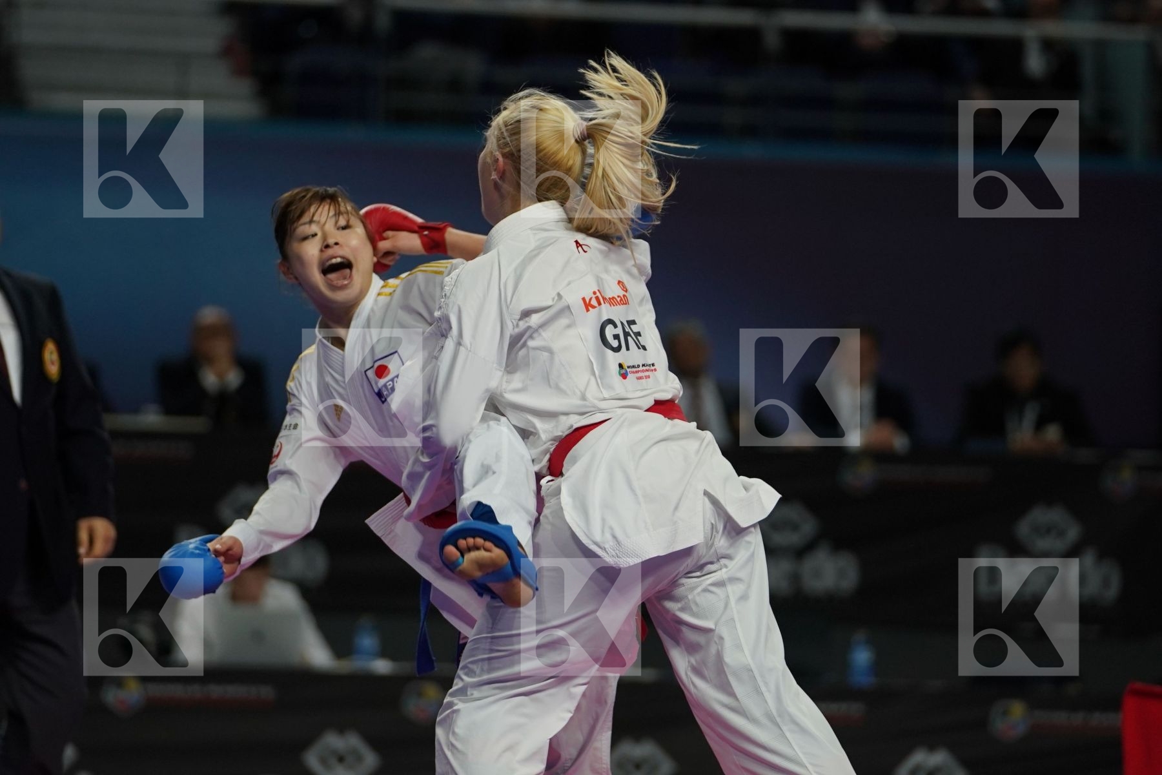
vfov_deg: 5.6
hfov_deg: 8.4
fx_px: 7940
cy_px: 388
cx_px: 581
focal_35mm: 246
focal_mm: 164
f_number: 2.8
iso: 1000
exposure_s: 1/1000
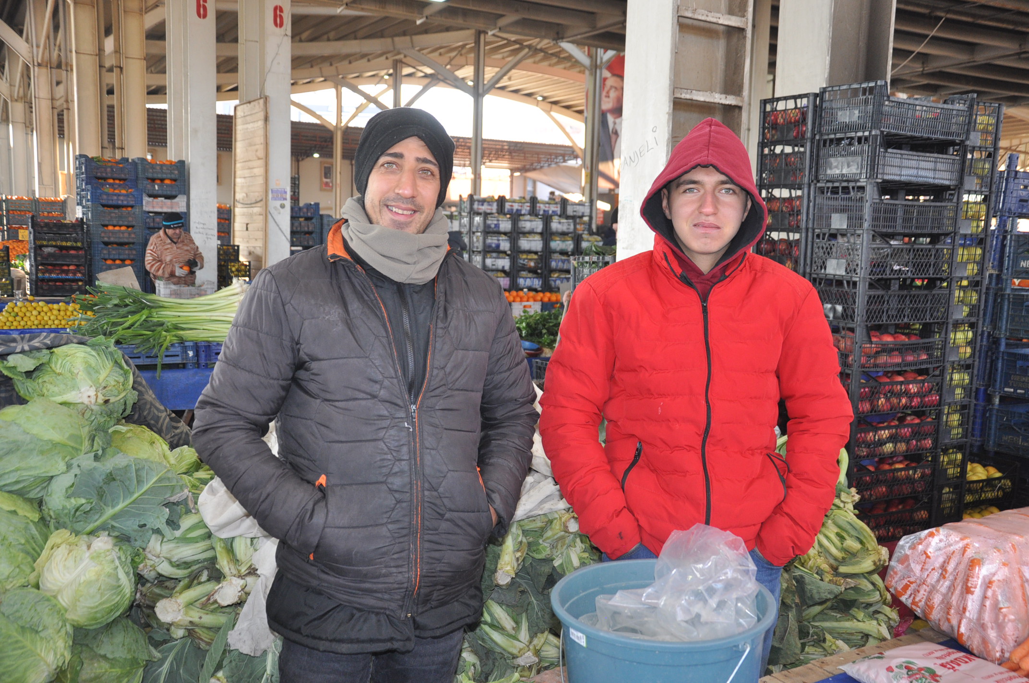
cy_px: 342
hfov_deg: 53.2
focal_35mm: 36
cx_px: 514
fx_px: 1028
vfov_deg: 36.8
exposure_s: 1/125
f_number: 3.8
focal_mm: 24
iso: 560
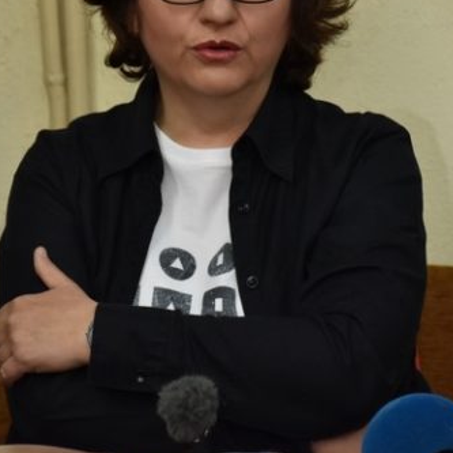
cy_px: 117
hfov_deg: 9.0
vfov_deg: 9.0
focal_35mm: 194
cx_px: 248
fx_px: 2872
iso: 800
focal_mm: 66
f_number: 6.3
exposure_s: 1/80
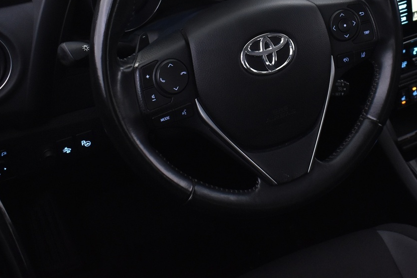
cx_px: 293
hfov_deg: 34.0
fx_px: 672
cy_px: 60
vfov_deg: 23.1
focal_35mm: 58
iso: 1250
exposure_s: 1/13
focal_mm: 20
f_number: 5
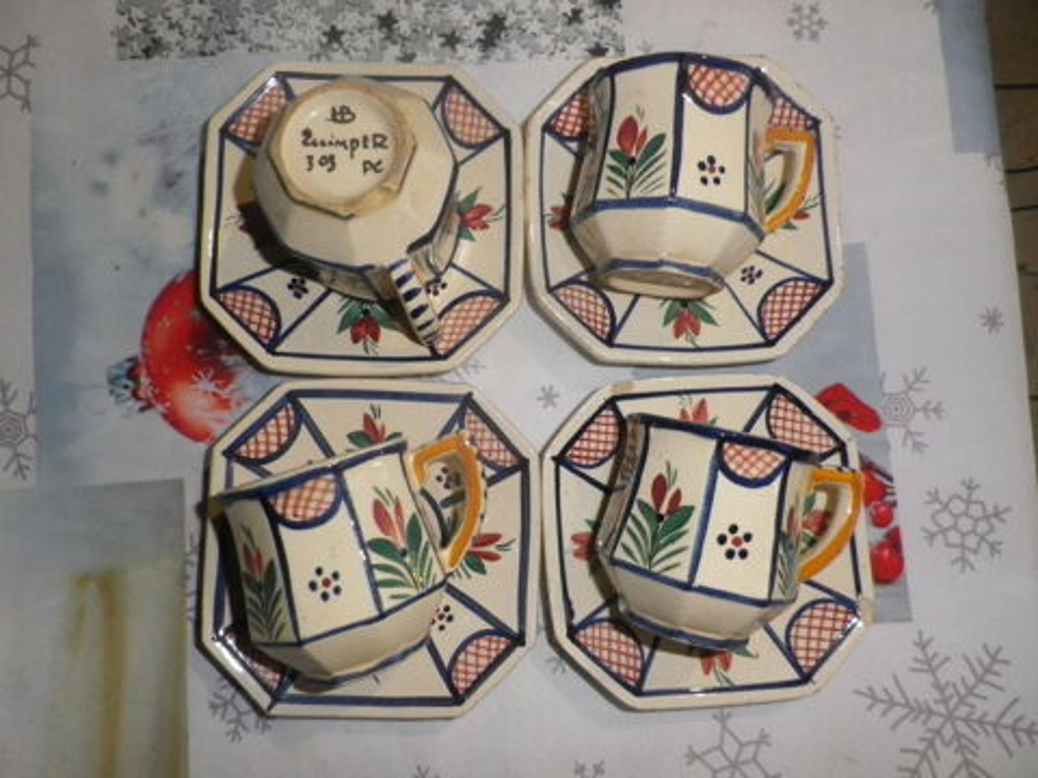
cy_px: 389
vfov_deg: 54.9
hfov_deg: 69.4
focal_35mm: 25
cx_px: 519
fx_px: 750
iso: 400
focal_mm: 4.5
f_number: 7.1
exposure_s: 1/50
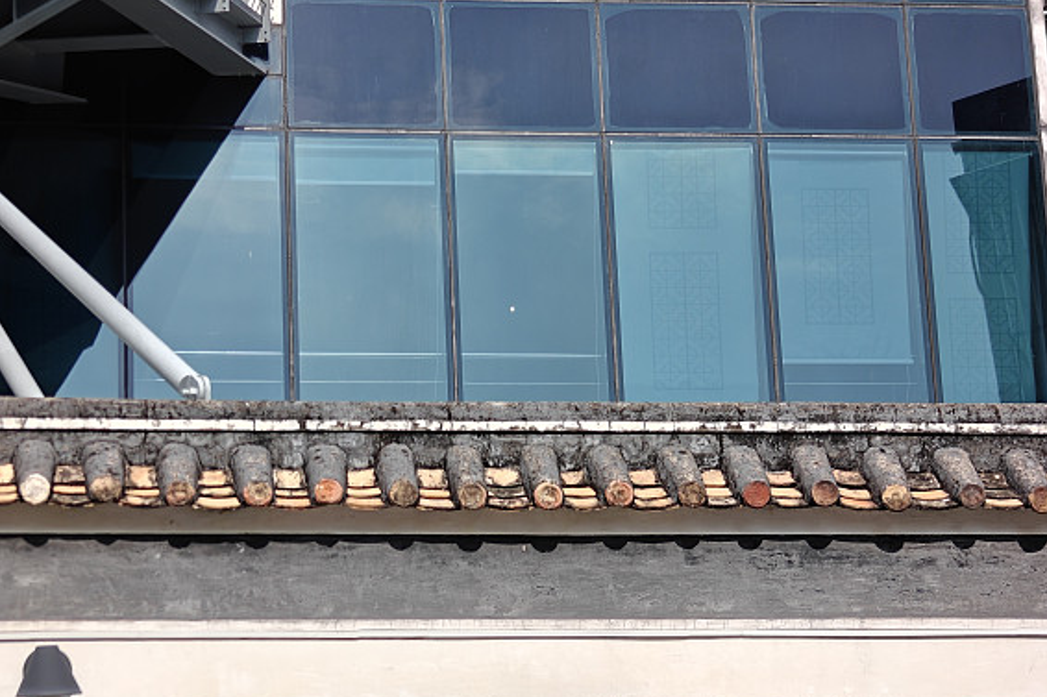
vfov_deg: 13.2
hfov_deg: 19.8
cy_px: 501
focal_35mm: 103
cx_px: 497
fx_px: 2995
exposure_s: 1/1228
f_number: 2.6
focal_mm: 13.3
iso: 50
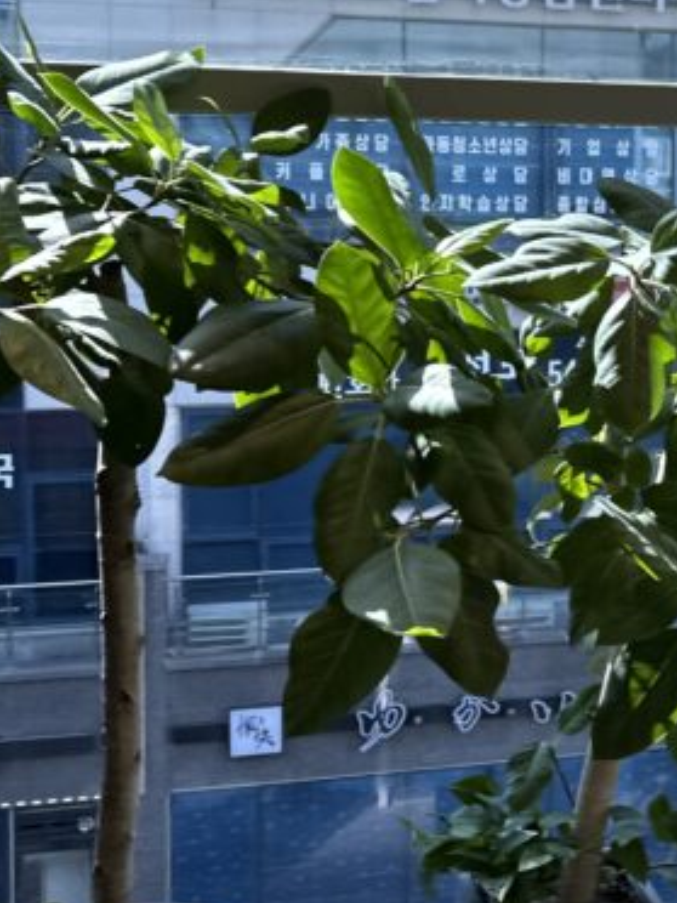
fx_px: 1721
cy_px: 267
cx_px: 852
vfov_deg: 29.1
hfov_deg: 20.5
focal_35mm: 66
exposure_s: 1/193
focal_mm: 6.86
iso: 64
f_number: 1.78
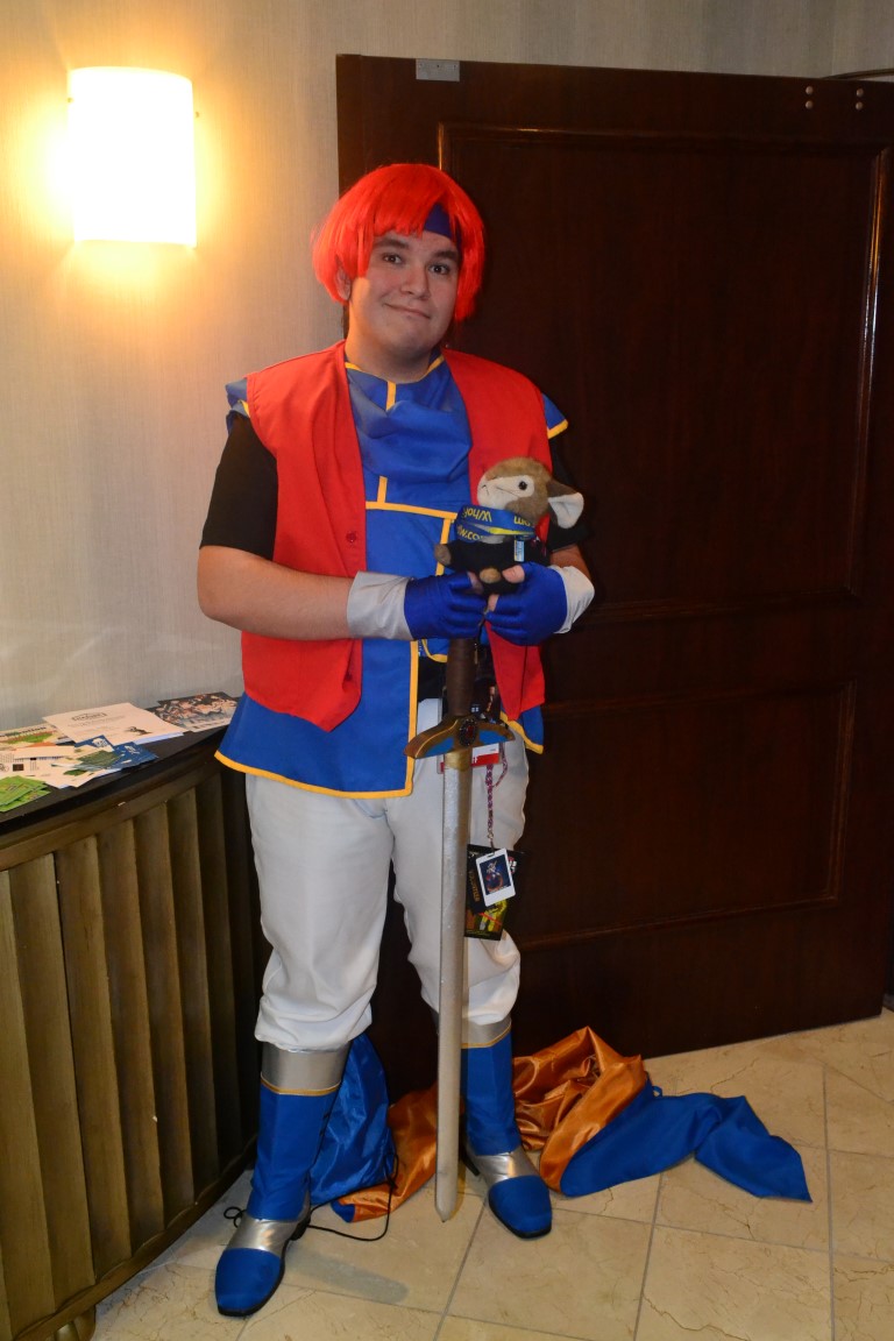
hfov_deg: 40.0
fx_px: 1229
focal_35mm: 33
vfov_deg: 57.2
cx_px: 447
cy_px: 670
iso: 3200
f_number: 7.1
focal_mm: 22
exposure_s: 1/60
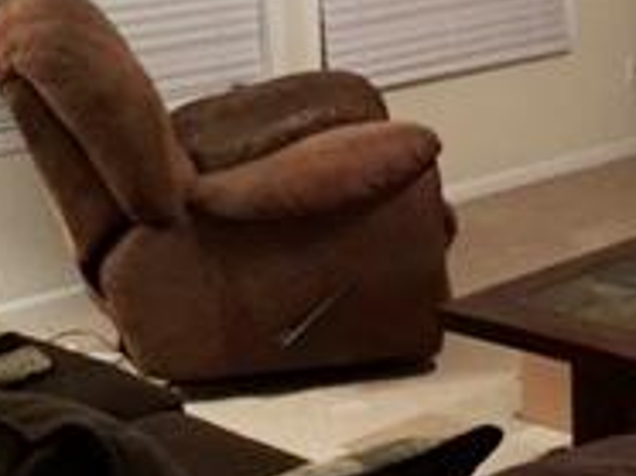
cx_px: 745
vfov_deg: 14.5
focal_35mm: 100
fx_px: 1835
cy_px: -31
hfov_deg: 18.7
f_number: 2.2
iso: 250
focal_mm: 4.15
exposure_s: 1/15
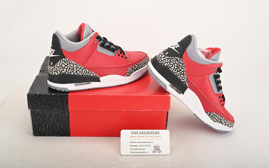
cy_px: 79
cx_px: 134
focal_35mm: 46
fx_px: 337
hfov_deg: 43.5
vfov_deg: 28.0
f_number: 11
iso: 100
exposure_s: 1/200
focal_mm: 45
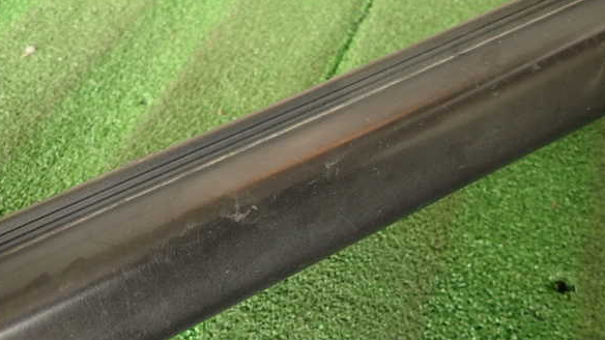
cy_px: 181
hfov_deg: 67.9
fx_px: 449
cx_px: 298
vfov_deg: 41.4
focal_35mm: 28
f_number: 2
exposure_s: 1/40
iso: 200
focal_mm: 4.5
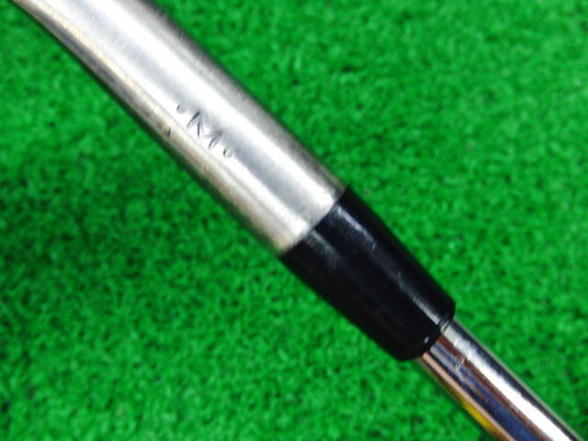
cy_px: 220
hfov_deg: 50.1
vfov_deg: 38.7
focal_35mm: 37
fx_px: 628
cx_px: 294
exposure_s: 1/30
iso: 400
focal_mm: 6.42
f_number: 3.6
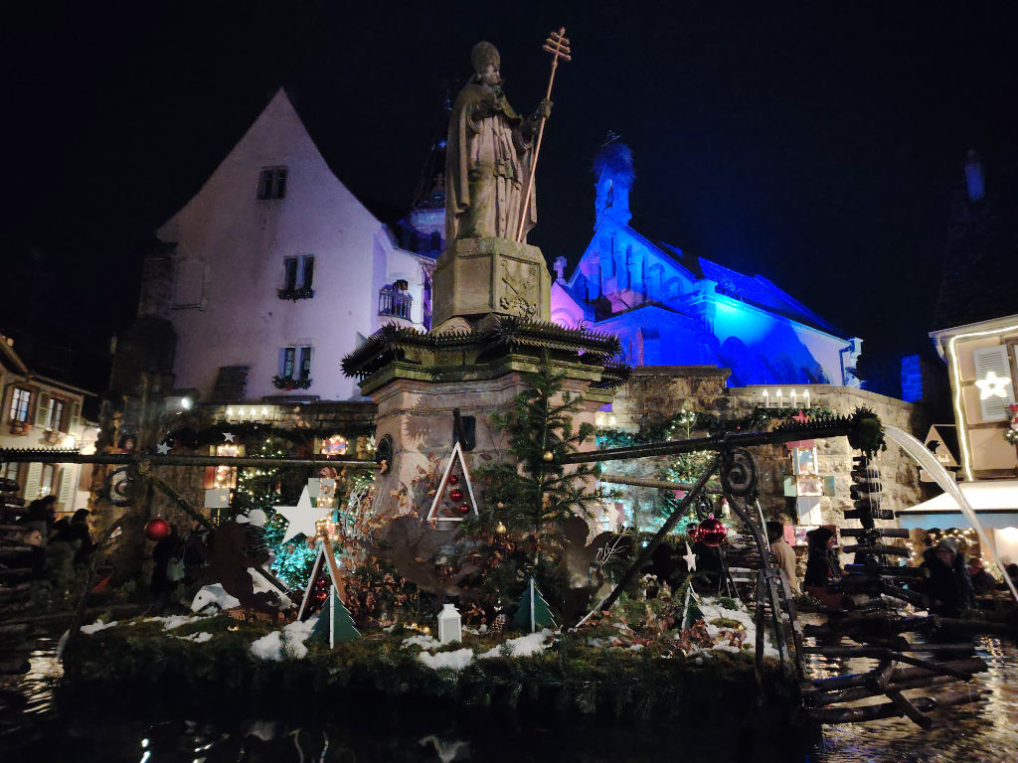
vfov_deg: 56.8
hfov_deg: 71.6
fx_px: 706
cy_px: 382
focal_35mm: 24
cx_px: 509
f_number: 1.8
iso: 7552
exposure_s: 1/15
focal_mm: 5.2
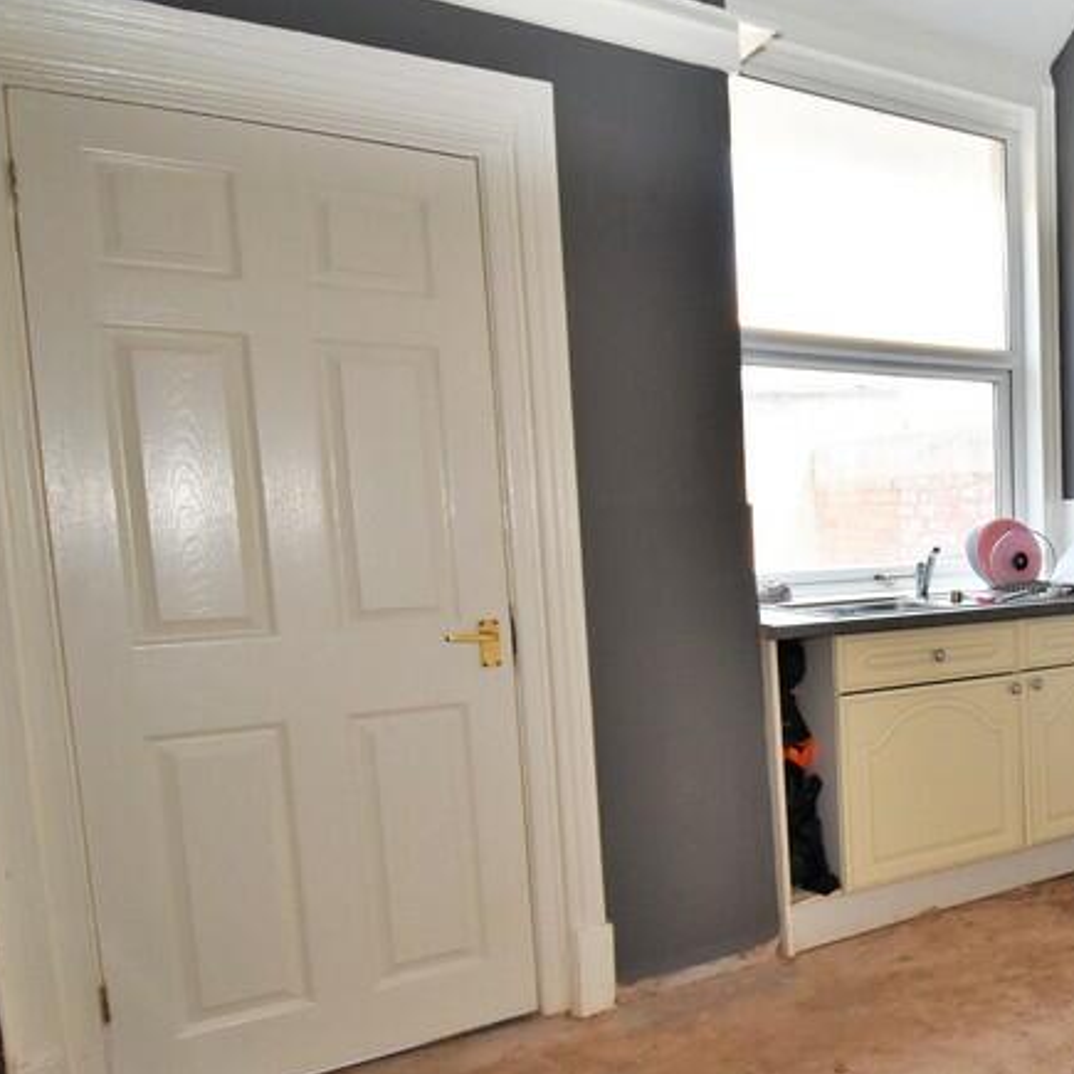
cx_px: 1151
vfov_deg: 53.8
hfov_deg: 43.4
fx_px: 1053
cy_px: 621
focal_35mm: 30
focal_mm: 10
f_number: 5.6
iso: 720
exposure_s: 1/125
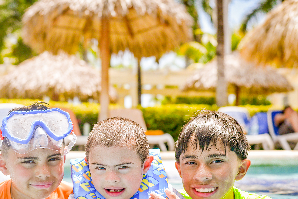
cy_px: 126
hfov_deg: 30.5
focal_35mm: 66
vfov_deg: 20.6
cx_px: 129
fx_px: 546
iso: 100
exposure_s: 1/1000
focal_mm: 50
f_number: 4.5
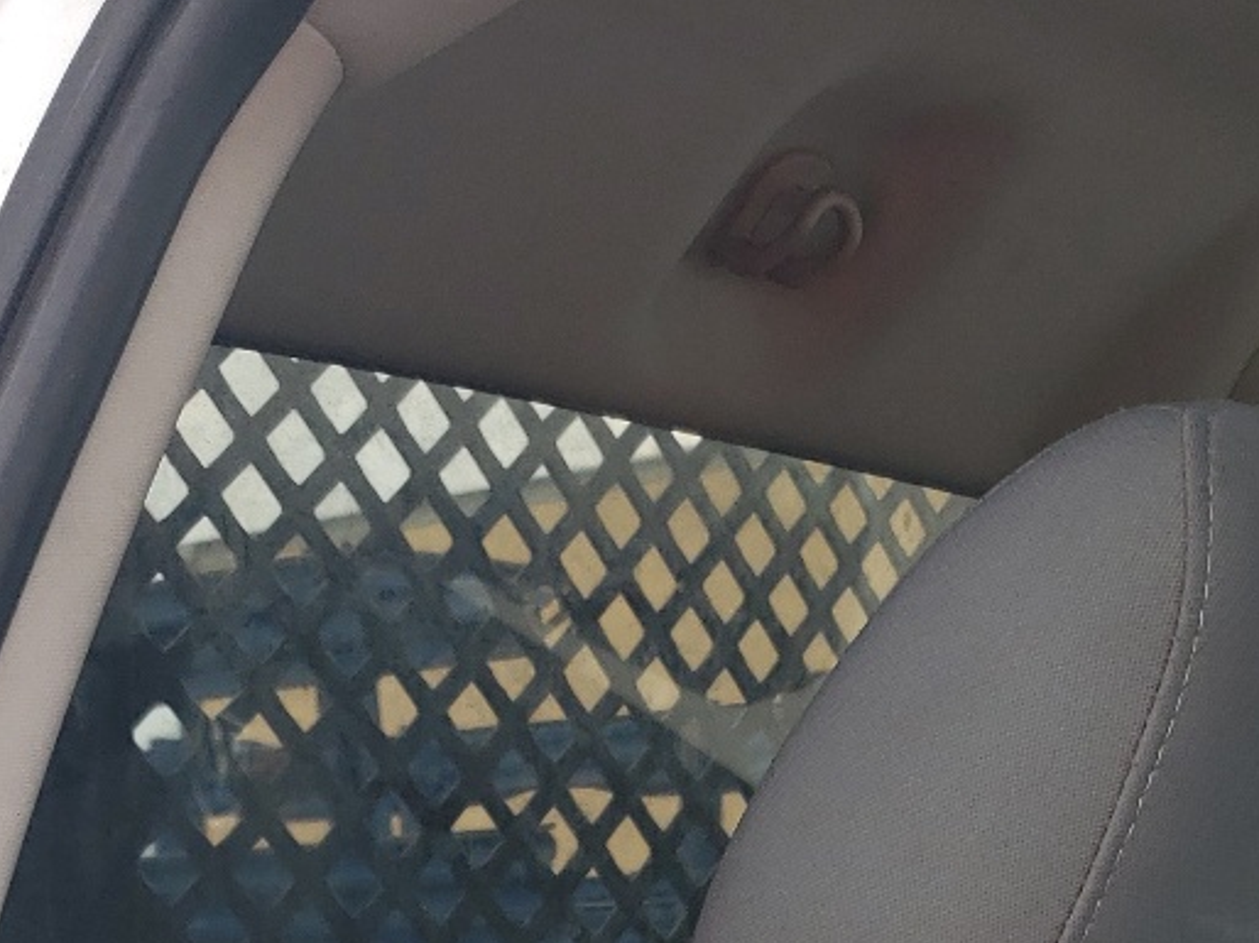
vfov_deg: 16.9
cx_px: 921
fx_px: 2945
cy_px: 1310
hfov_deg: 23.9
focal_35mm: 81
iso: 50
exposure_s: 1/588
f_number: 1.5
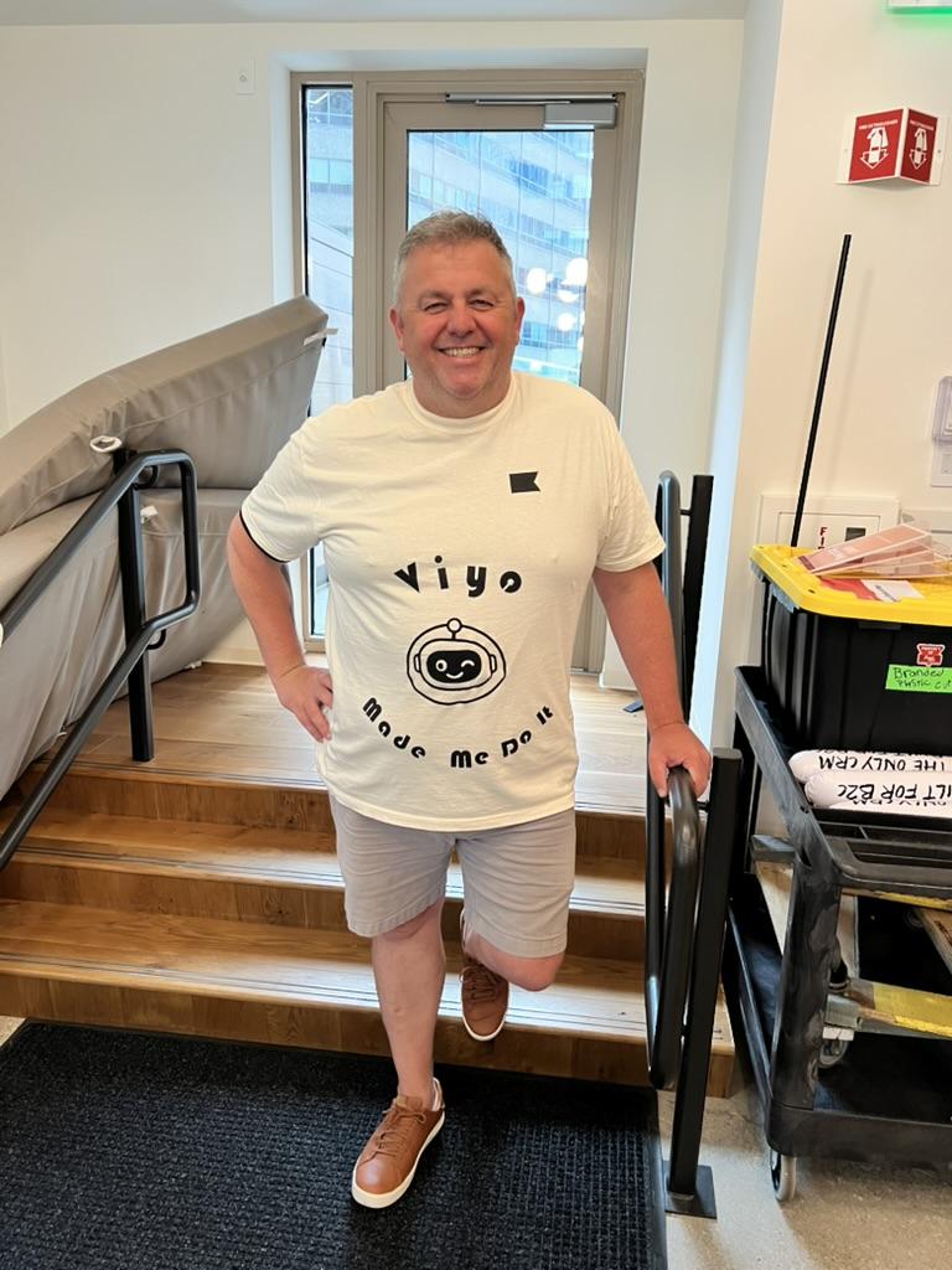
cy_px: 635
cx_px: 476
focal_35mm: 26
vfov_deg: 67.3
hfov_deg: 53.1
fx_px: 953
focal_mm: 5.7
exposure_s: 1/60
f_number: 1.5
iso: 125
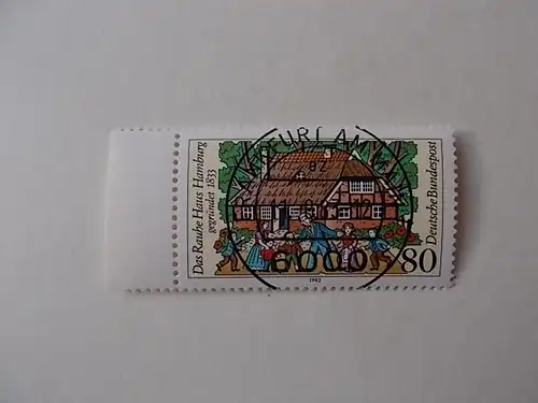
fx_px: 404
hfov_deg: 67.3
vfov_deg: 53.1
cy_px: 202
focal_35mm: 26
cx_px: 269
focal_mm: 4.6
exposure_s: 1/25
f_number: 3.2
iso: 140
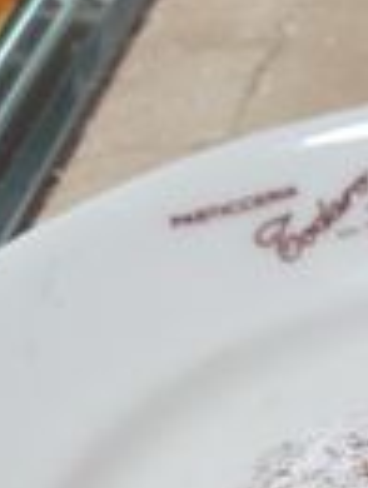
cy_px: 717
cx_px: 552
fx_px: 1201
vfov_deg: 20.0
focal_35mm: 85
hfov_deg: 16.0
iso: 125
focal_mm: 4.32
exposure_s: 1/100
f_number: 2.4
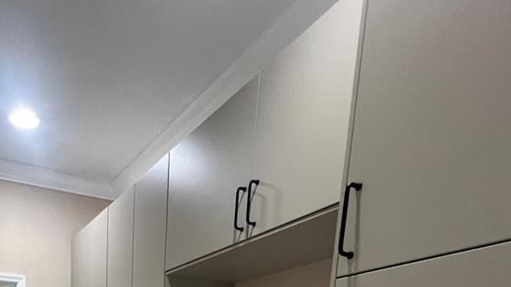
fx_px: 420
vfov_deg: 24.7
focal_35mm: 31
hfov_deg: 59.2
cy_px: 469
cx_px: 126
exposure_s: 1/120
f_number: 1.8
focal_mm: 1.57
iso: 250
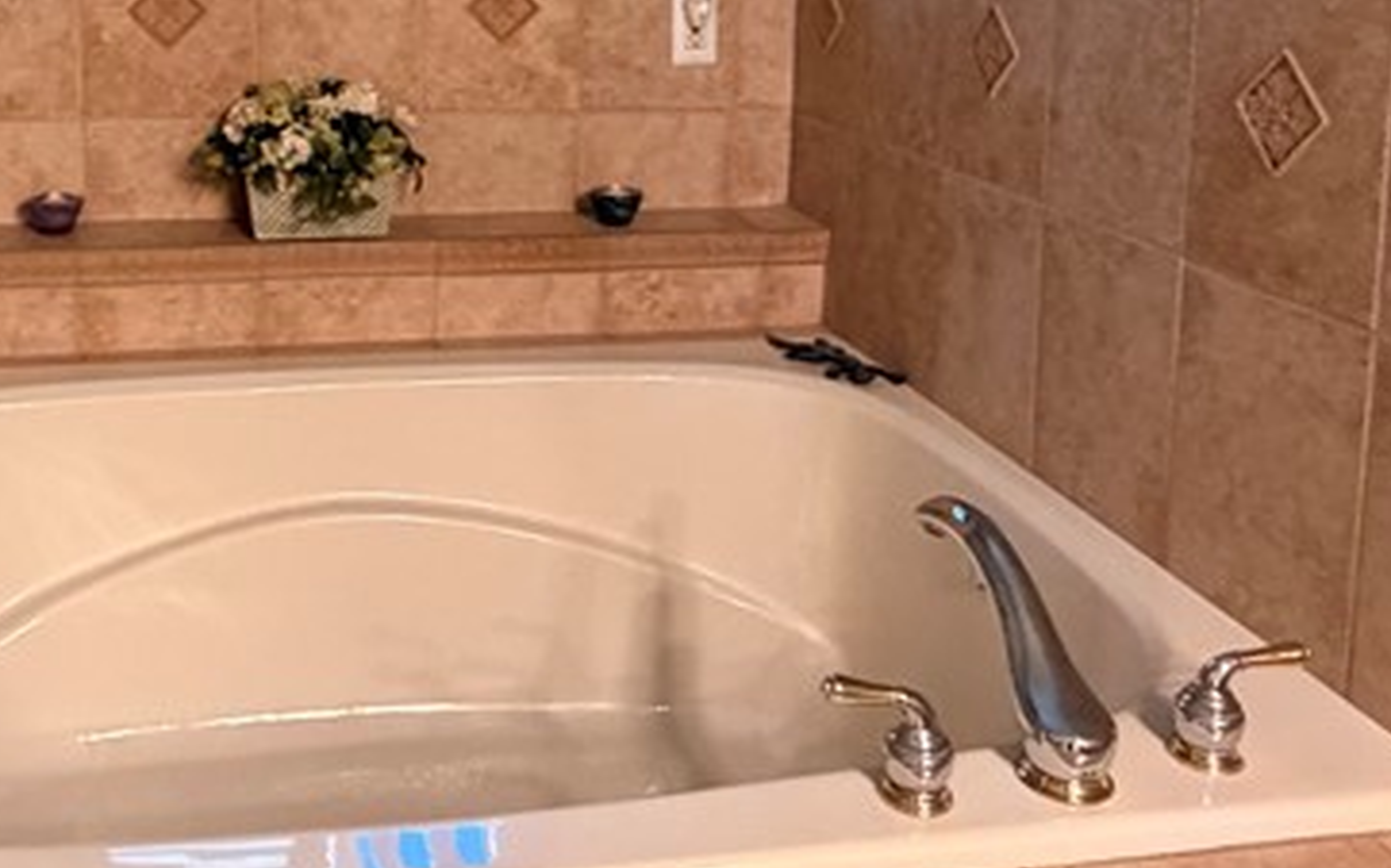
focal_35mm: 42
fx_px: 1592
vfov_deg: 29.0
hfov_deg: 46.6
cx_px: 492
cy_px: 54
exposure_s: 1/60
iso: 800
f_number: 2.2
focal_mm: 2.22
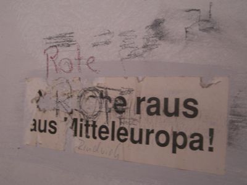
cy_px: 92
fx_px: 328
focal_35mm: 46
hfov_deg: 41.2
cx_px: 124
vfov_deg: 31.5
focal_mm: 9.5
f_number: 3.1
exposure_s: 1/20
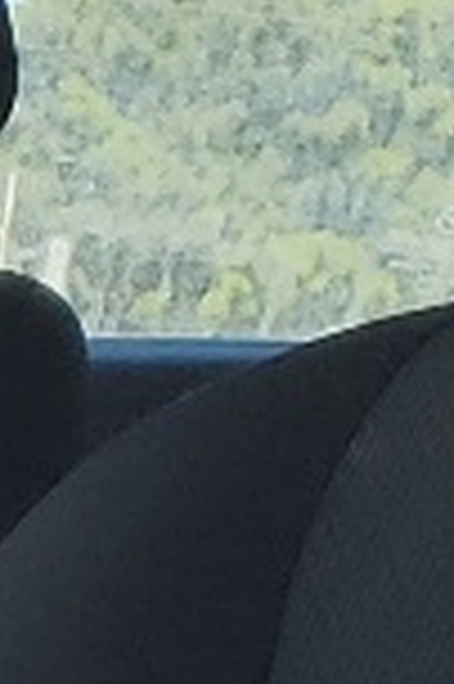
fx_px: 5403
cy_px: 1678
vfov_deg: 6.8
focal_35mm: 285
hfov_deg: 4.1
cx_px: -1996
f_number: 1.5
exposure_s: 1/1000
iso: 50
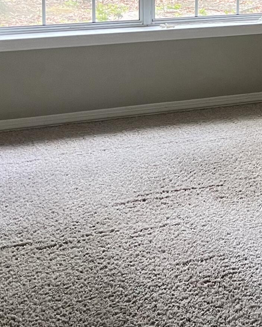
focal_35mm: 87
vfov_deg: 21.2
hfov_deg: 16.0
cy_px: -4
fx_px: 843
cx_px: 411
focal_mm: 5.1
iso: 160
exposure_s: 1/60
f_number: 1.6
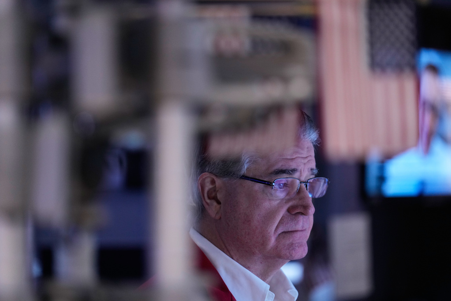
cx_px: 226
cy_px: 150
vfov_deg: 8.4
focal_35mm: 164
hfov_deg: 12.5
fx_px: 2055
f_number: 2.8
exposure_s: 1/160
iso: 2000
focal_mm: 164
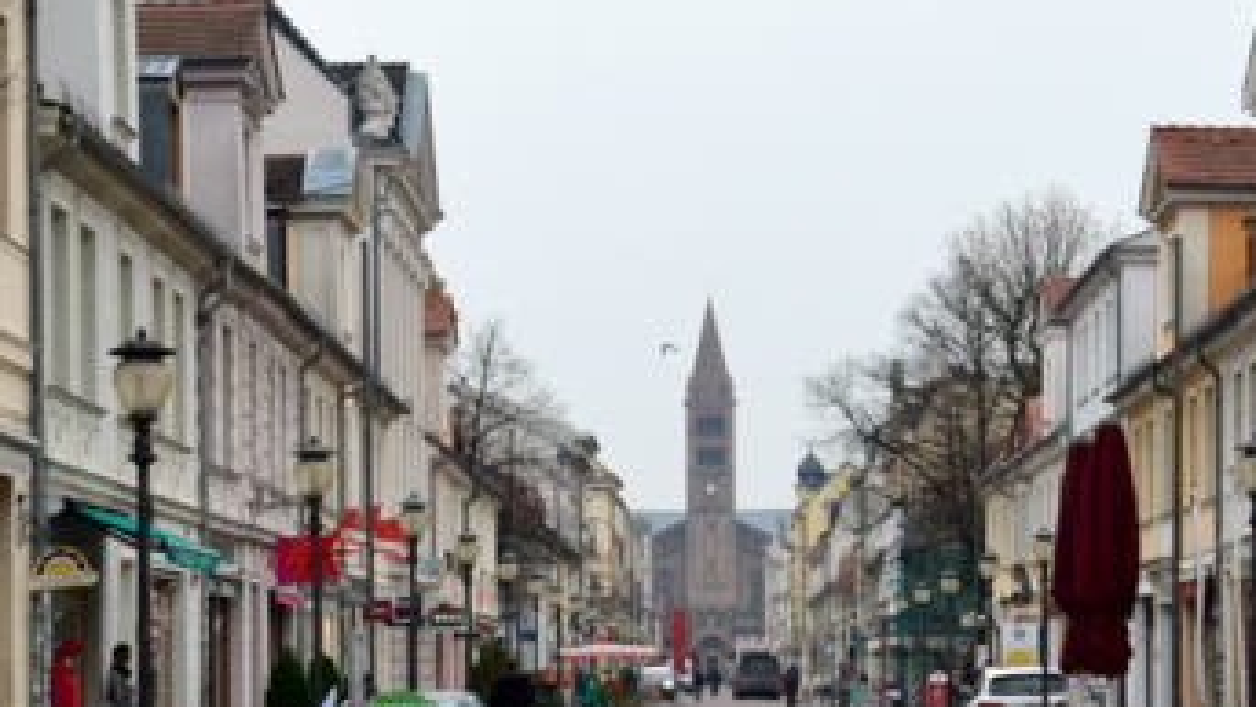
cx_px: 732
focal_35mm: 128
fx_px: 4271
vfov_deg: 9.4
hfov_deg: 16.7
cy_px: 564
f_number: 9
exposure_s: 1/100
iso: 400
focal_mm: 35
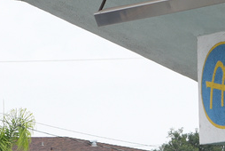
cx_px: 448
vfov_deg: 2.3
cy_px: 212
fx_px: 3779
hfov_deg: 3.4
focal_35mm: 604
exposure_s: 1/250
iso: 250
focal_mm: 100
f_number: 9
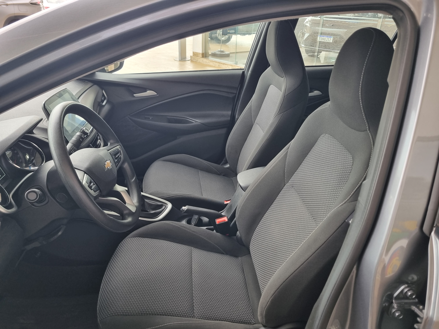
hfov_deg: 67.3
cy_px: 164
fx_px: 330
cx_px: 220
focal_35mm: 26
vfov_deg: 53.1
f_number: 1.8
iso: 160
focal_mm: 5.4
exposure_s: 1/120
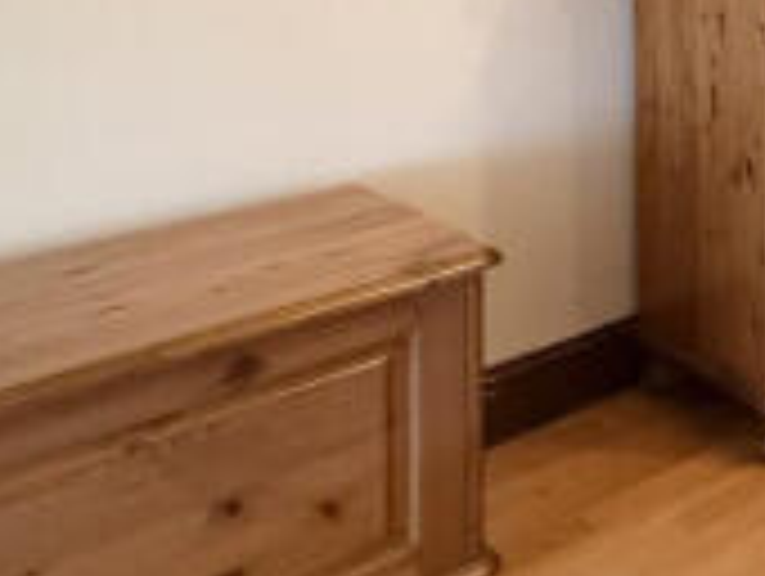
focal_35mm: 48
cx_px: 1267
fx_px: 1062
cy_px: -155
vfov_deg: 26.2
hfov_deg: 24.7
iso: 500
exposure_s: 1/50
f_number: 2.2
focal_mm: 2.22
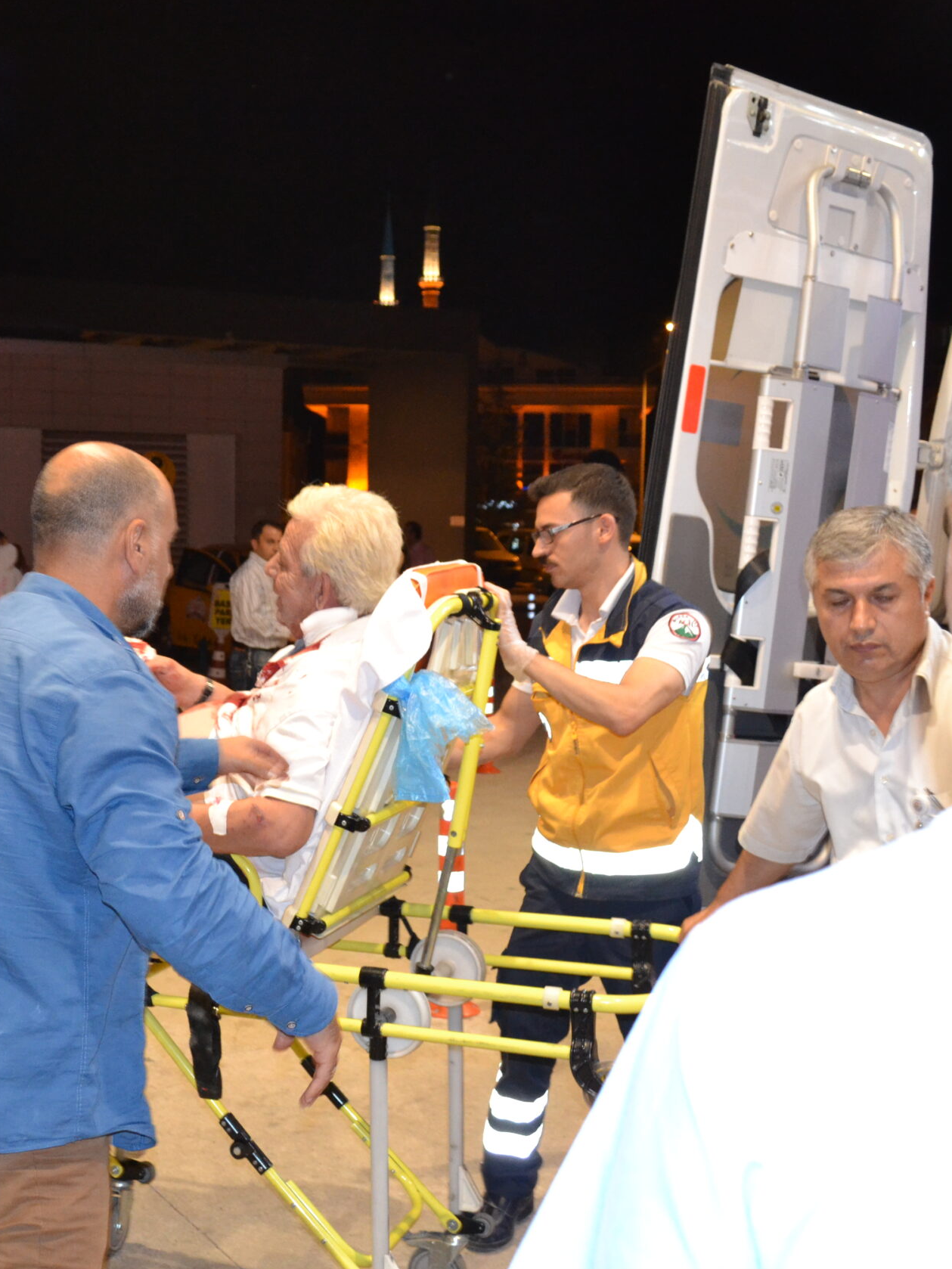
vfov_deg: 42.9
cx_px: 282
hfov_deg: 32.5
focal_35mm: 44
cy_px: 643
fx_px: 1613
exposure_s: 1/60
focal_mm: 20
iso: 2000
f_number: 3.8
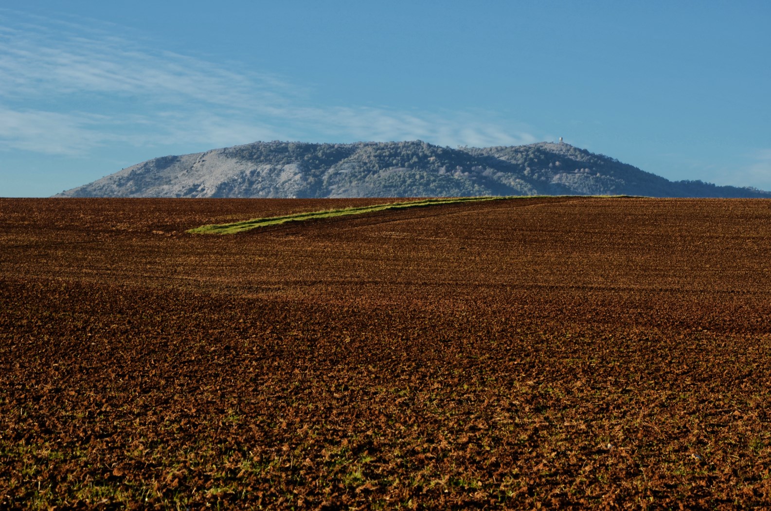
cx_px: 386
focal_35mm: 112
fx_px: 2405
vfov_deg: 12.1
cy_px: 256
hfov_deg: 18.2
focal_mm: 75
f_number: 10
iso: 100
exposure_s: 1/100
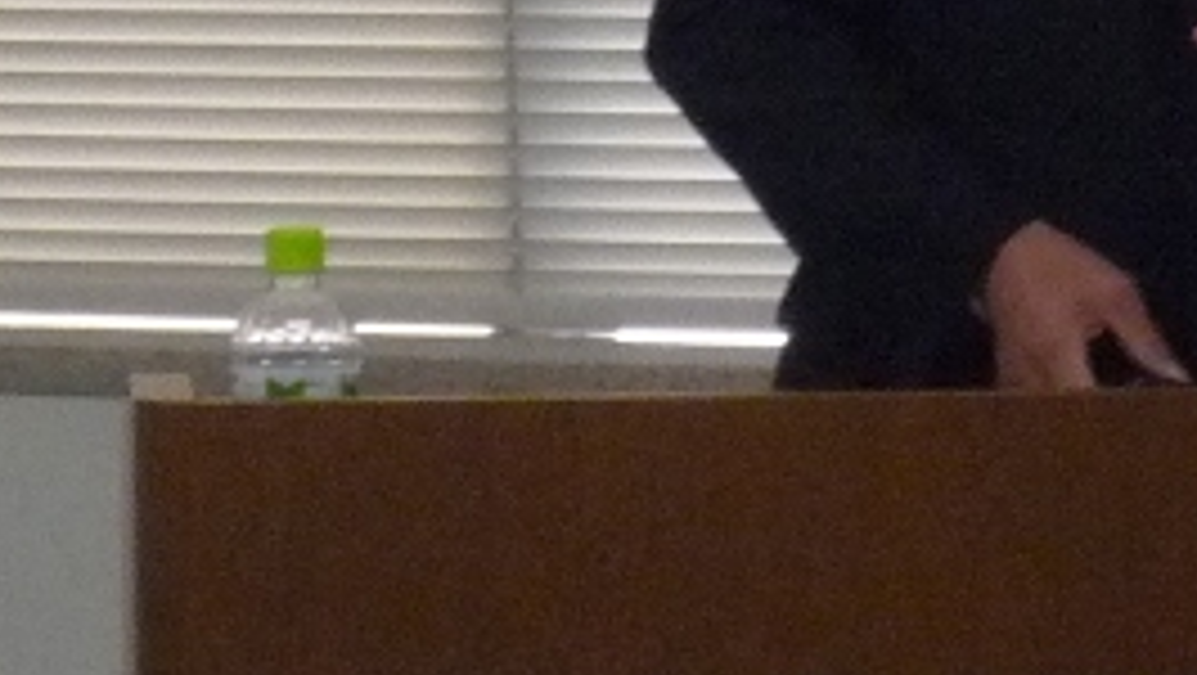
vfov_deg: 3.0
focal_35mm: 406
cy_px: -306
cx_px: 1256
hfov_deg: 5.3
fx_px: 12894
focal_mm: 15.2
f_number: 5.5
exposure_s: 1/50
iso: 400
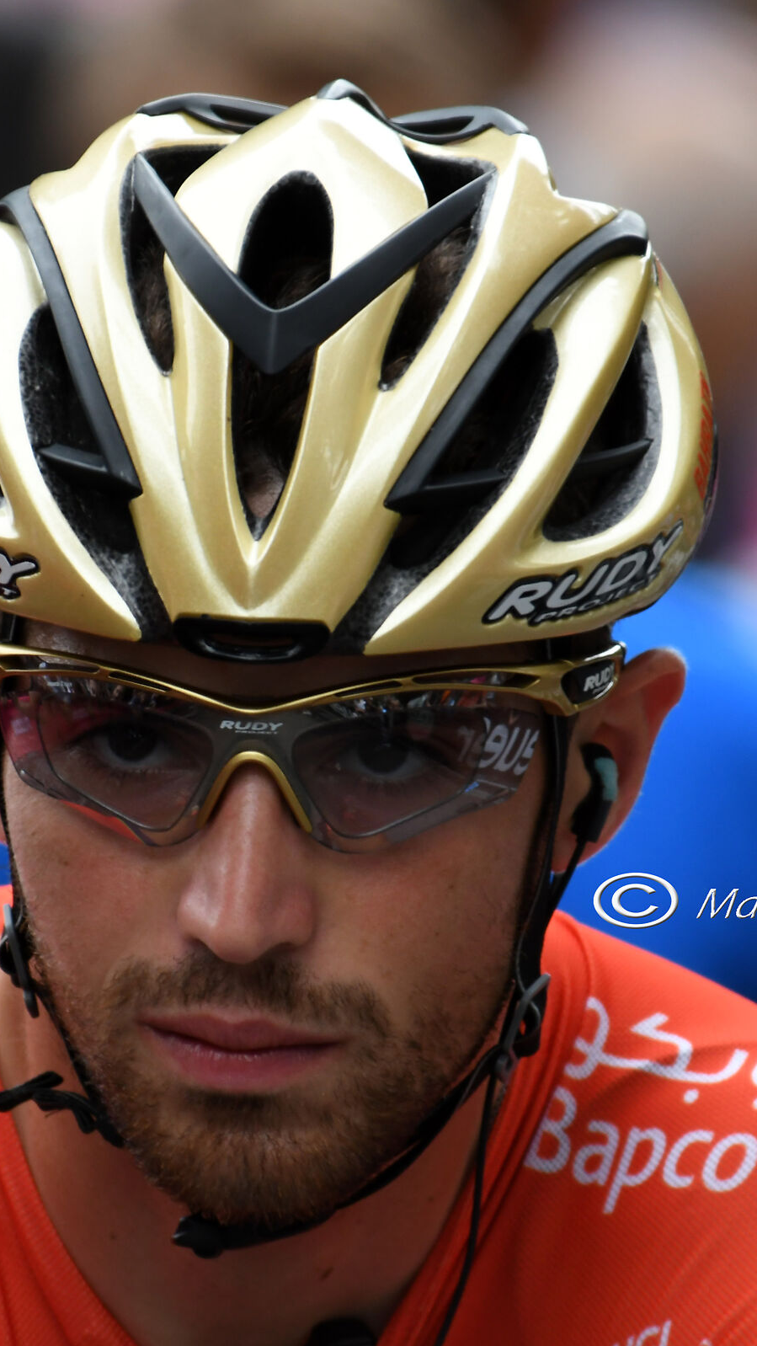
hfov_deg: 1.3
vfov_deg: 2.3
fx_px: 33683
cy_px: 673
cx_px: 232
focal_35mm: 944
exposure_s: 1/500
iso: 640
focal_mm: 400
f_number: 5.6
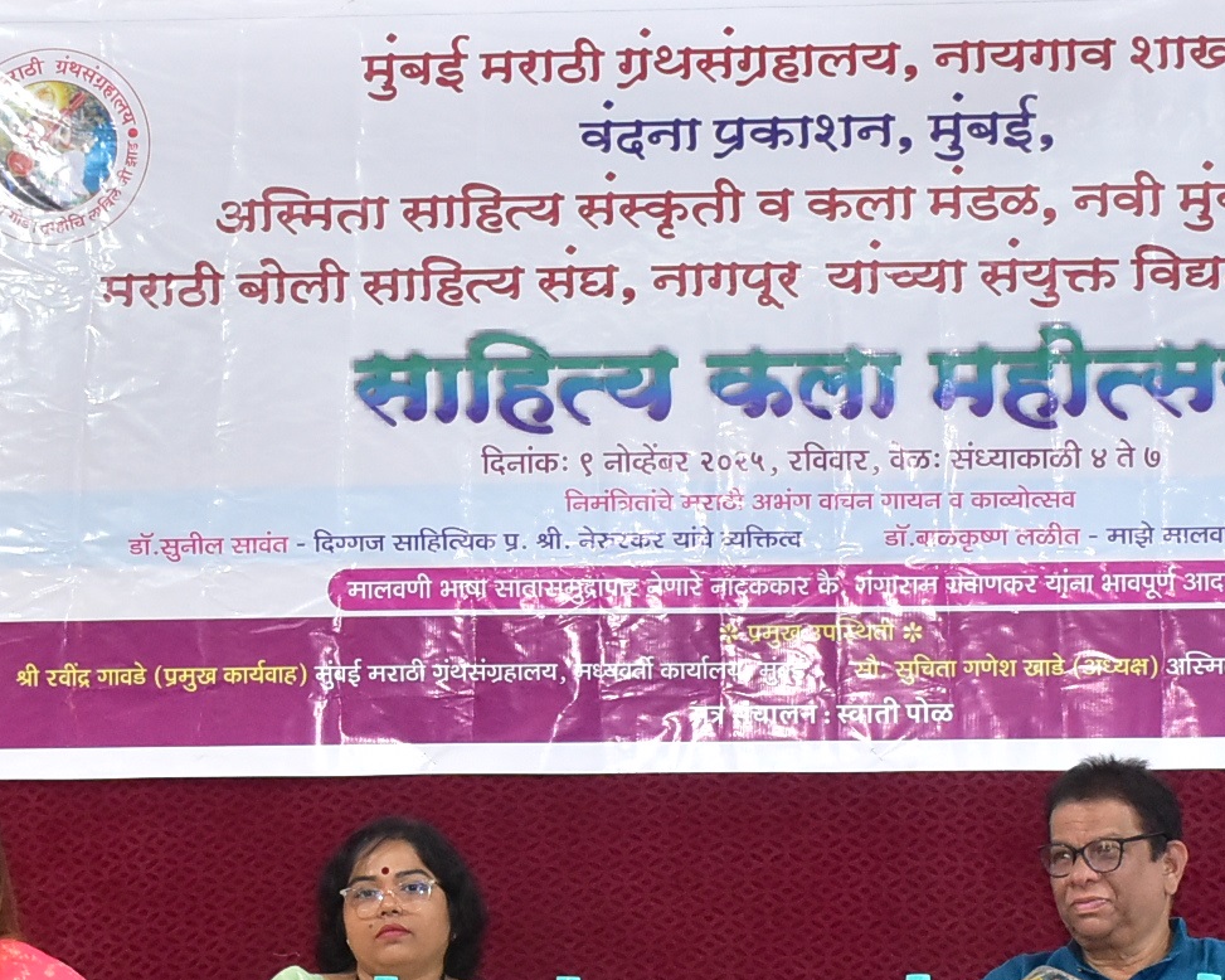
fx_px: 4712
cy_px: 917
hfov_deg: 14.8
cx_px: 604
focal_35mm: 130
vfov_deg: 11.8
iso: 1600
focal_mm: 30
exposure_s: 1/125
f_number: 6.3
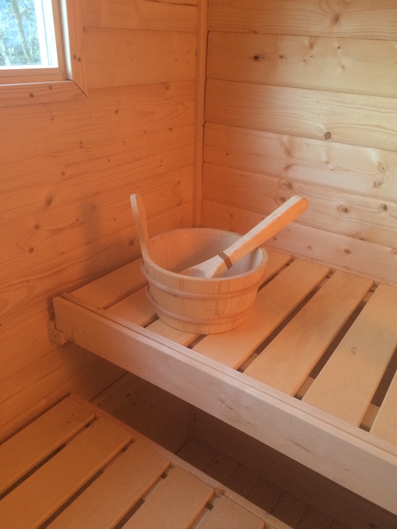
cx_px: 198
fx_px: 443
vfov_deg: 61.7
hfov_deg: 48.2
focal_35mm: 29
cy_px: 264
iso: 250
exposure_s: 1/20
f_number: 2.2
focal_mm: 4.15
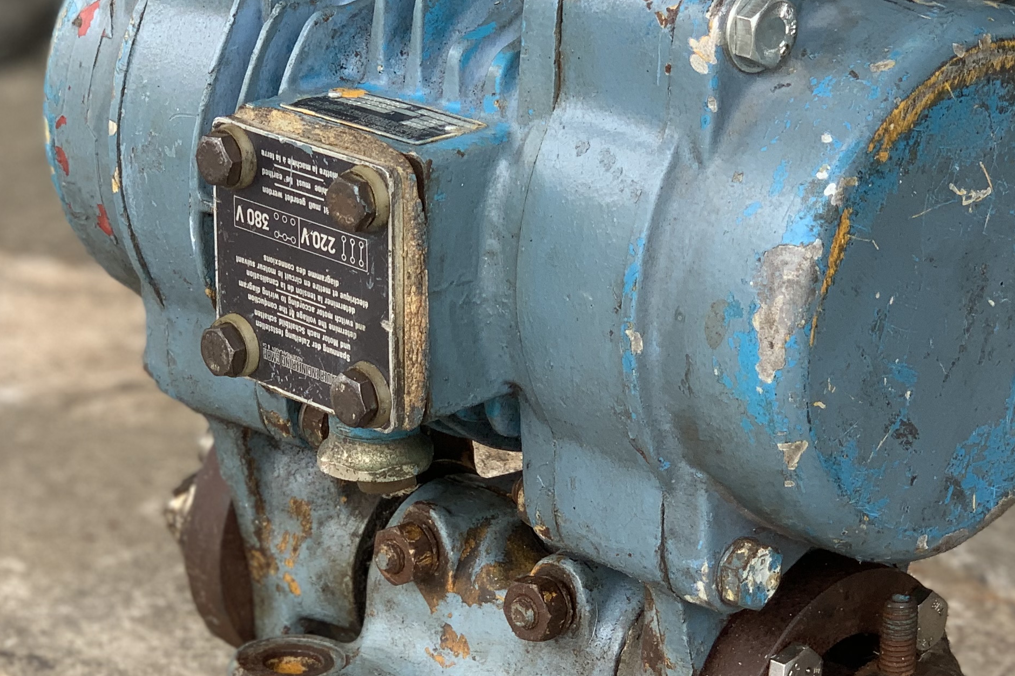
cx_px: 490
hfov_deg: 17.6
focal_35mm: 116
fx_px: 3270
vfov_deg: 11.8
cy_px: 434
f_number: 2.4
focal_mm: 6
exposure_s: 1/122
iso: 25
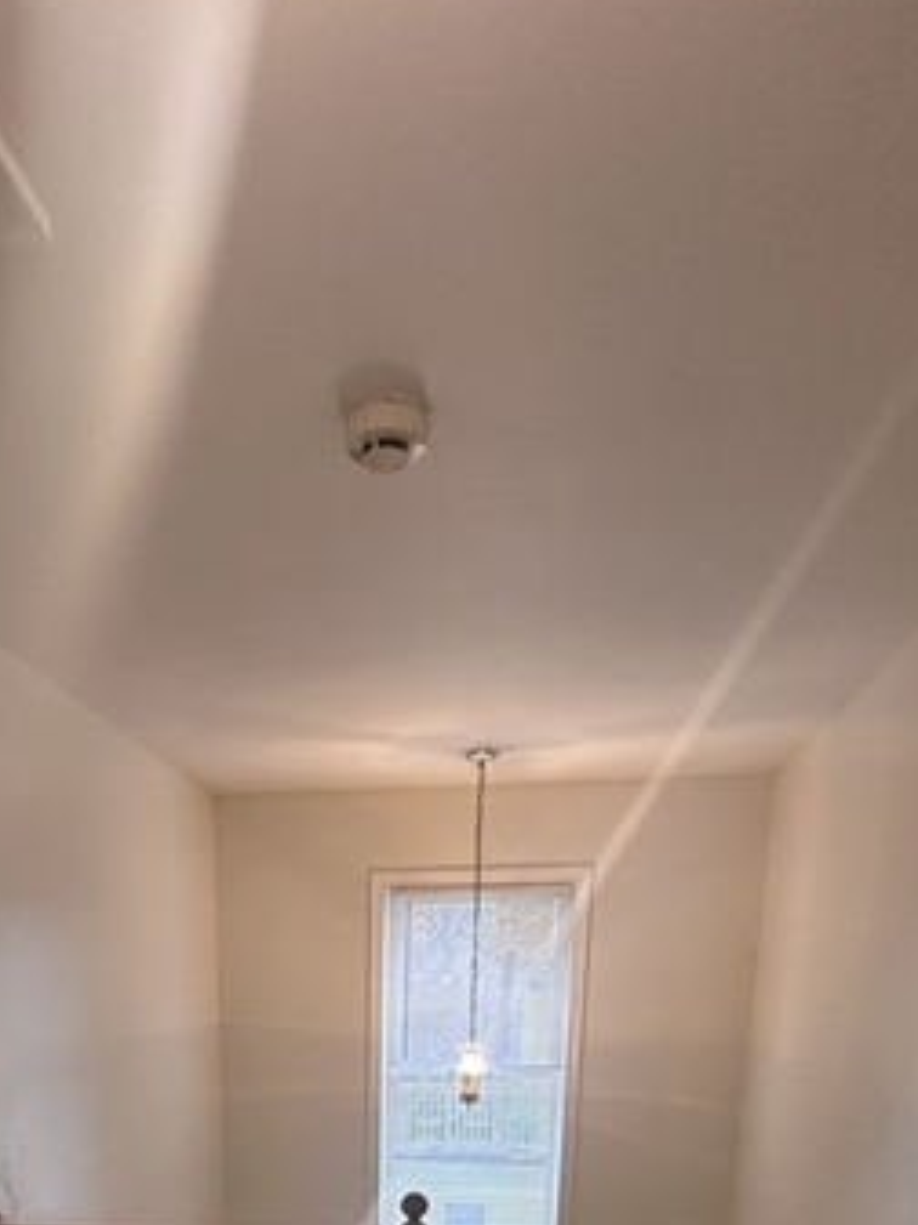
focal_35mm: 32
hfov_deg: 43.7
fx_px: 1131
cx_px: 321
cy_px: 1349
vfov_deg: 43.7
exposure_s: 1/60
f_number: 2.2
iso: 200
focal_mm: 2.22
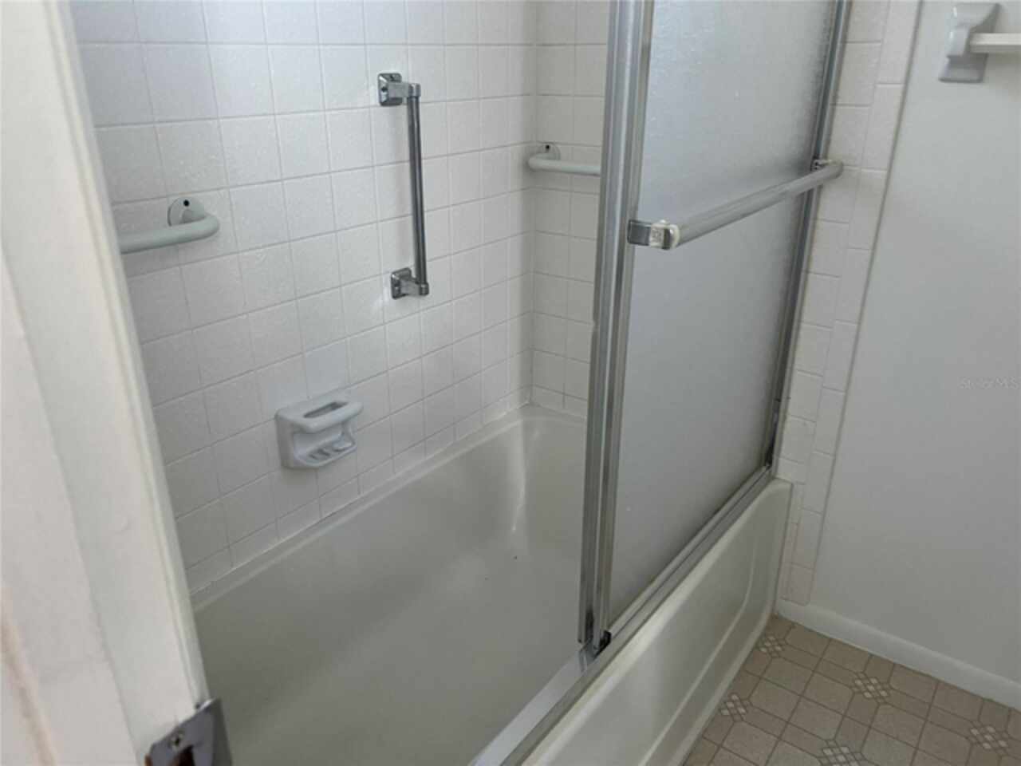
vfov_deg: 53.1
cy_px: 383
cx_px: 510
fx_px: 767
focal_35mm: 26
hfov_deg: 67.3
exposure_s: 1/60
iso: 80
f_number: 1.5
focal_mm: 5.7
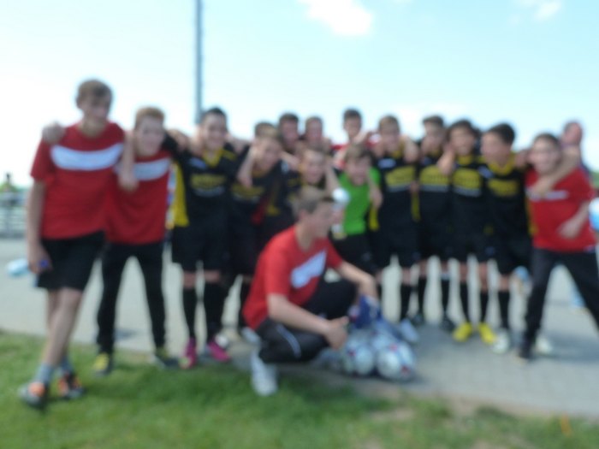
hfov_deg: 69.4
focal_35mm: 25
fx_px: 433
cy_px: 224
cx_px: 300
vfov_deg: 54.9
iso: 125
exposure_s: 1/200
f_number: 4
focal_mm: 4.1
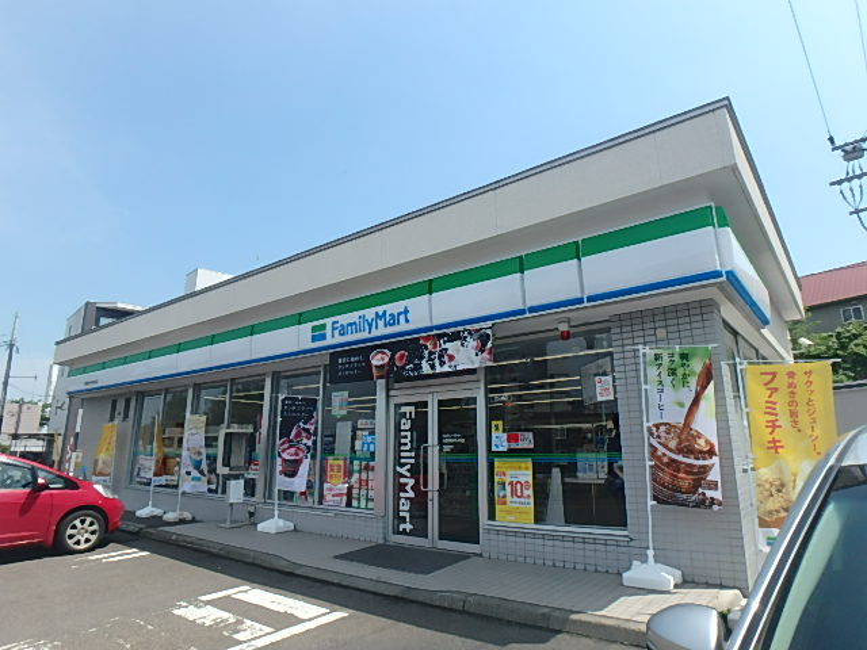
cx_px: 434
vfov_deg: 63.4
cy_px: 325
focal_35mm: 21
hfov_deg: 79.0
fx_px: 526
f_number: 6
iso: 125
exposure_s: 1/400
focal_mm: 3.7
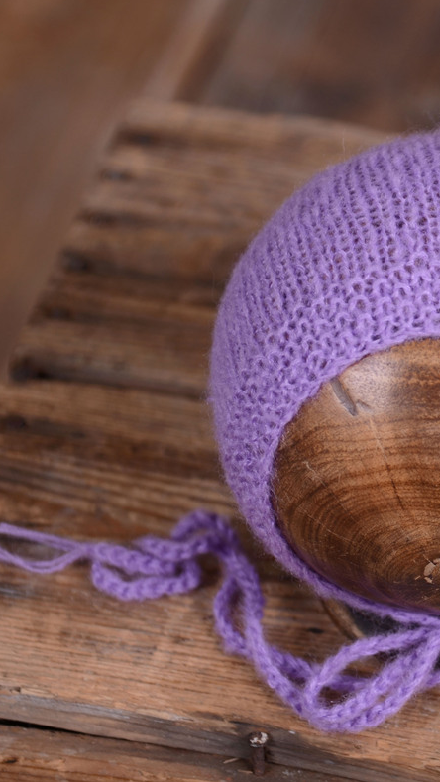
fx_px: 3857
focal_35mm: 186
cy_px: 389
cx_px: 447
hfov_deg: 6.5
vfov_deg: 11.6
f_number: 4
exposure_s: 1/100
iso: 100
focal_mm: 78
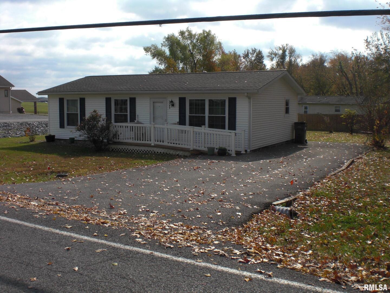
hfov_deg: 49.0
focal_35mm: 38
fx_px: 428
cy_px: 146
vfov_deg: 37.7
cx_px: 195
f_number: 5.6
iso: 64
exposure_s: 1/500
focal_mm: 6.3
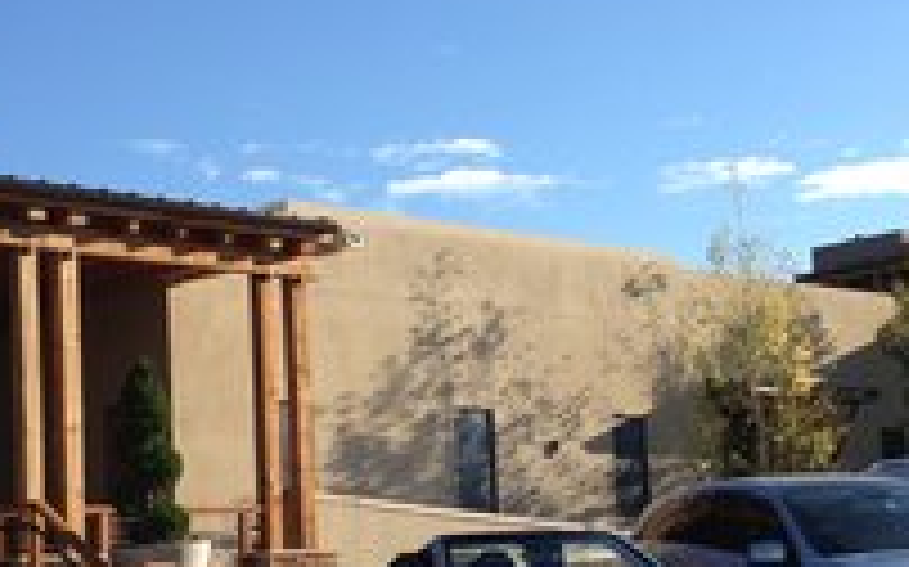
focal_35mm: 88
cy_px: 338
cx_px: 513
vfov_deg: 14.8
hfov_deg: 23.5
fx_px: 2179
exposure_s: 1/1082
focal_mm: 4.28
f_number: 2.4
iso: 50
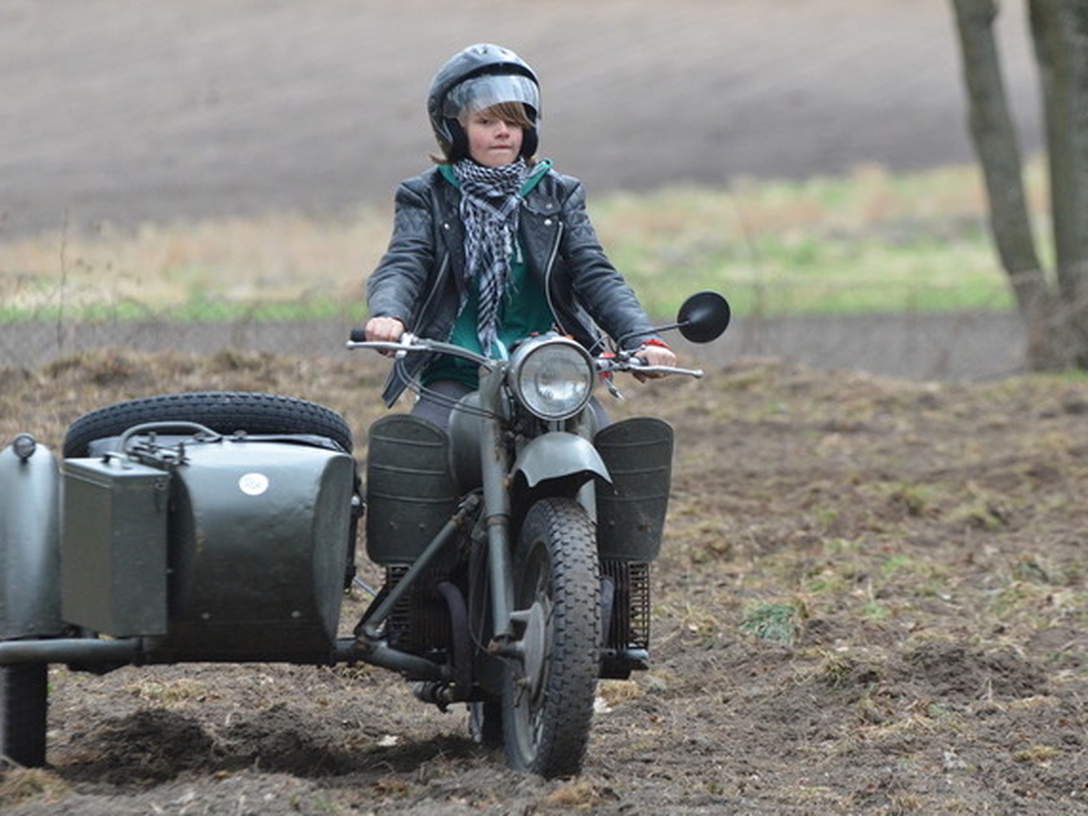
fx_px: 10391
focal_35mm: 331
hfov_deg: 6.0
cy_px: 441
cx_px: 531
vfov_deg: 4.5
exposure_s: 1/1000
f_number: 4
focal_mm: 185
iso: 1600
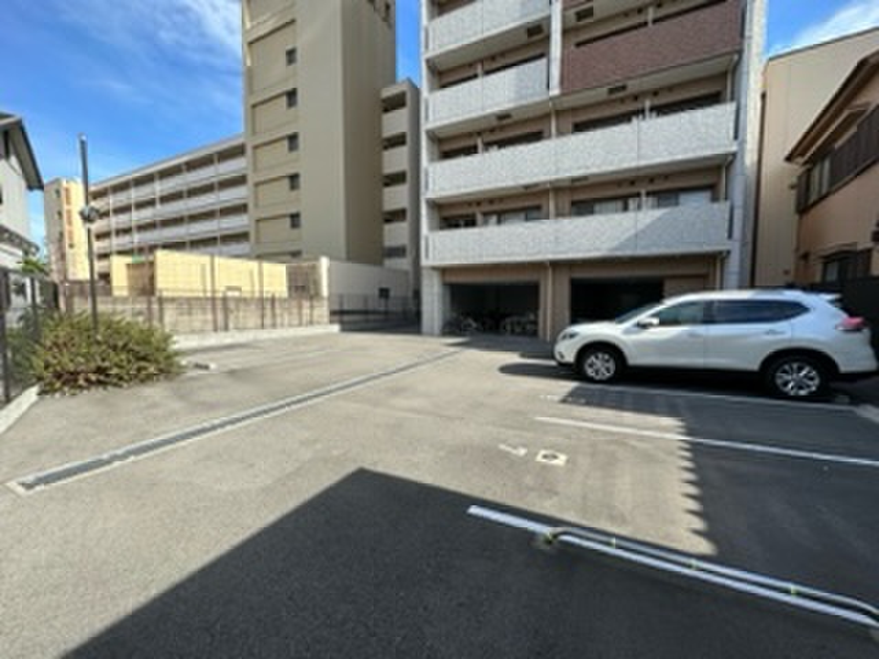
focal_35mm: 14
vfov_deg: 85.7
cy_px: 330
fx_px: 356
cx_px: 440
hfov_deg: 102.1
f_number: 2.2
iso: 50
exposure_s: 1/1033
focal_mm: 2.22
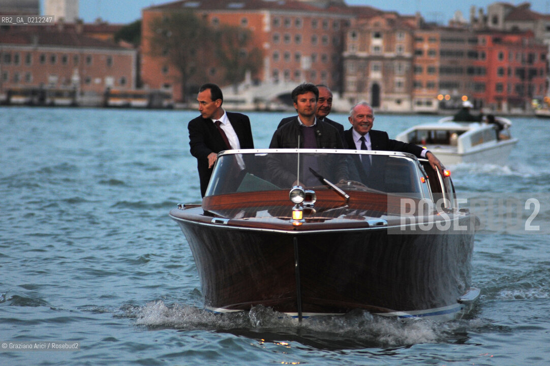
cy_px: 183
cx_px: 275
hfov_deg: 9.4
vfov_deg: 6.2
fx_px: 3359
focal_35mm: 220
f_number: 5
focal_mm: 220
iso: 1600
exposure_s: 1/200
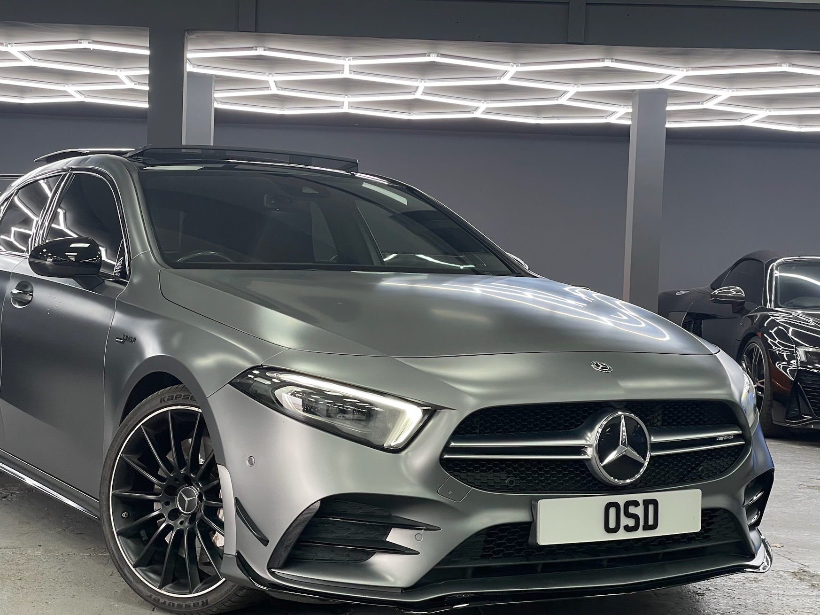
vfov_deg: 24.0
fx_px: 1445
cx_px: 342
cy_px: 301
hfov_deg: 31.6
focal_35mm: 61
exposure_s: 1/100
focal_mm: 6
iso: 160
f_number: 2
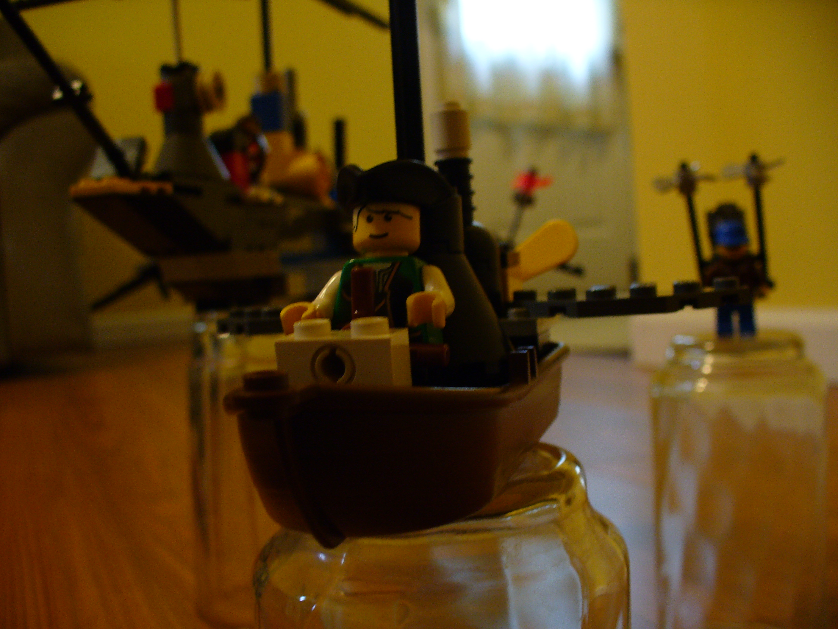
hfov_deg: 50.1
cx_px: 419
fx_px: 896
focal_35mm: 37
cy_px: 314
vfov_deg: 38.7
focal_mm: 6.1
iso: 100
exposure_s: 1/8
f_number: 2.8
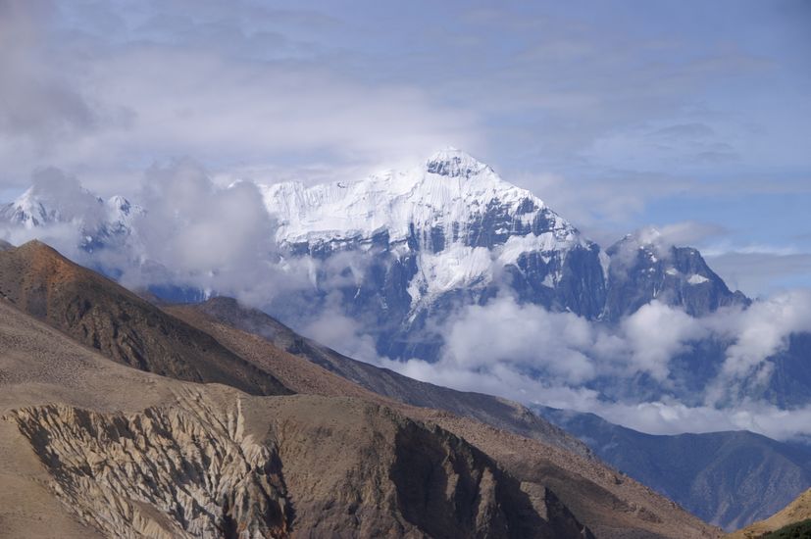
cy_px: 270
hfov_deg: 18.2
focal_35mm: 112
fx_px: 2532
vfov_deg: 12.2
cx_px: 406
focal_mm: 75
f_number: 8
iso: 100
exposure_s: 1/640
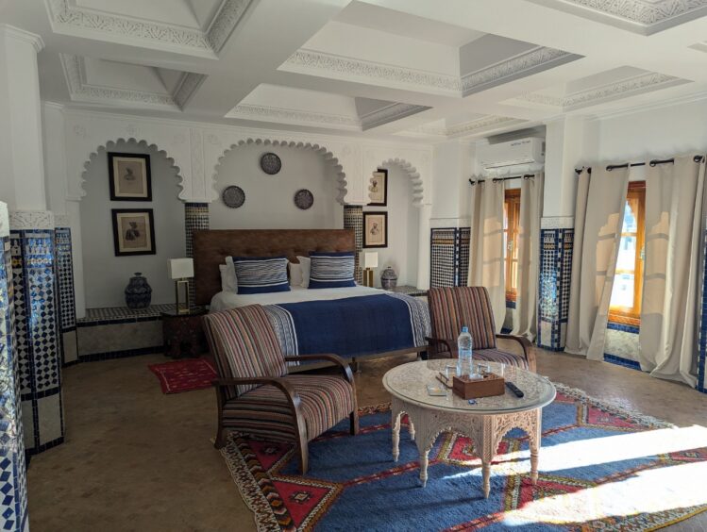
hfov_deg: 71.5
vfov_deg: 56.9
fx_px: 491
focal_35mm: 24
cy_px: 266
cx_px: 354
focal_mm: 6.81
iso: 37
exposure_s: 1/90
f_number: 1.85
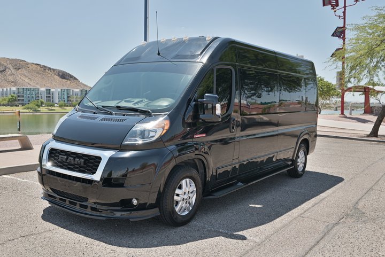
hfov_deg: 55.8
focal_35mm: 34
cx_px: 192
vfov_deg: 38.9
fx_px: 364
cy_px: 128
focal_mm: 34
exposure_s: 1/500
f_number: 5
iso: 125
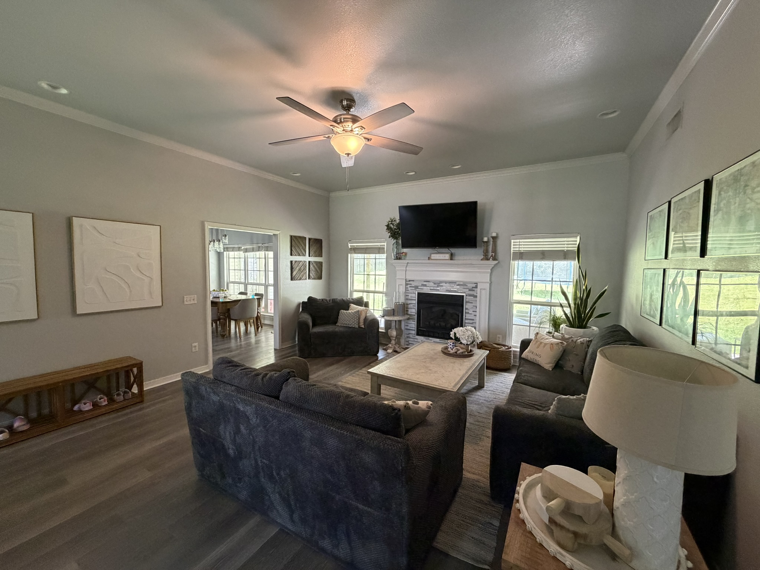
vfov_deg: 85.7
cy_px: 285
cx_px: 380
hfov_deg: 102.1
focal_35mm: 14
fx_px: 307
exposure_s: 1/60
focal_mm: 2.22
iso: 400
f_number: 2.2
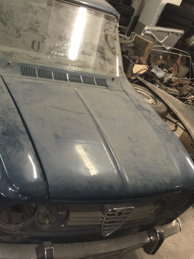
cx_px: 63
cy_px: 118
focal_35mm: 41
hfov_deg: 34.8
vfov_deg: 45.7
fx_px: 306
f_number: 2.2
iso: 80
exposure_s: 1/20
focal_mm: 4.15
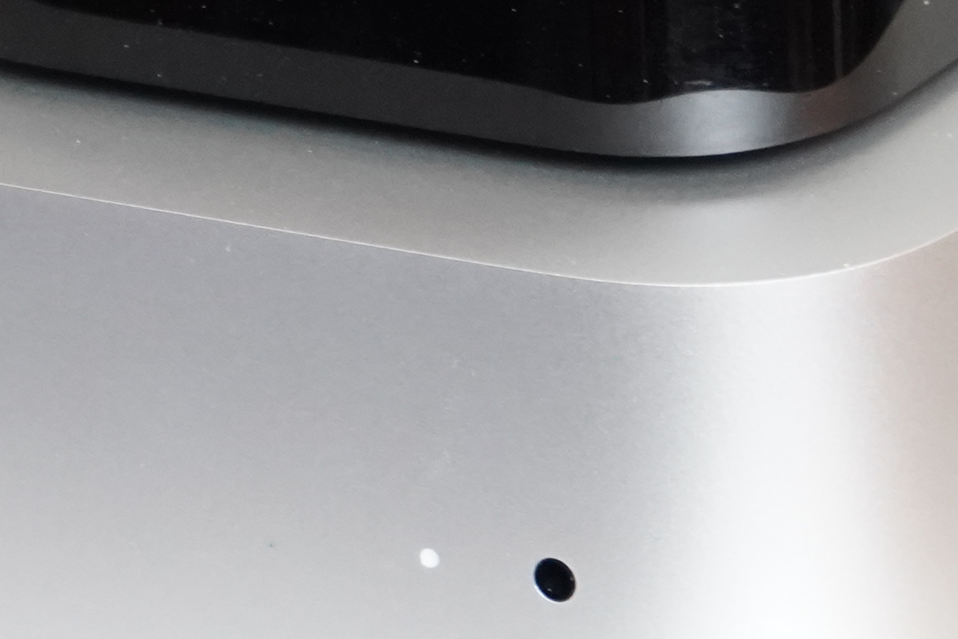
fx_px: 8676
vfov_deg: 4.2
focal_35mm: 326
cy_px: 592
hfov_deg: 6.3
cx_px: 515
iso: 3200
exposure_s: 1/60
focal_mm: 70
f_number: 5.6
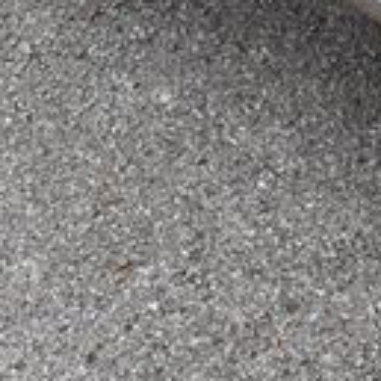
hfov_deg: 15.3
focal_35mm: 114
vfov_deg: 15.0
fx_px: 1420
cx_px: 133
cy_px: -7
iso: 200
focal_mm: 18
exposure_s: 1/250
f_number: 6.3
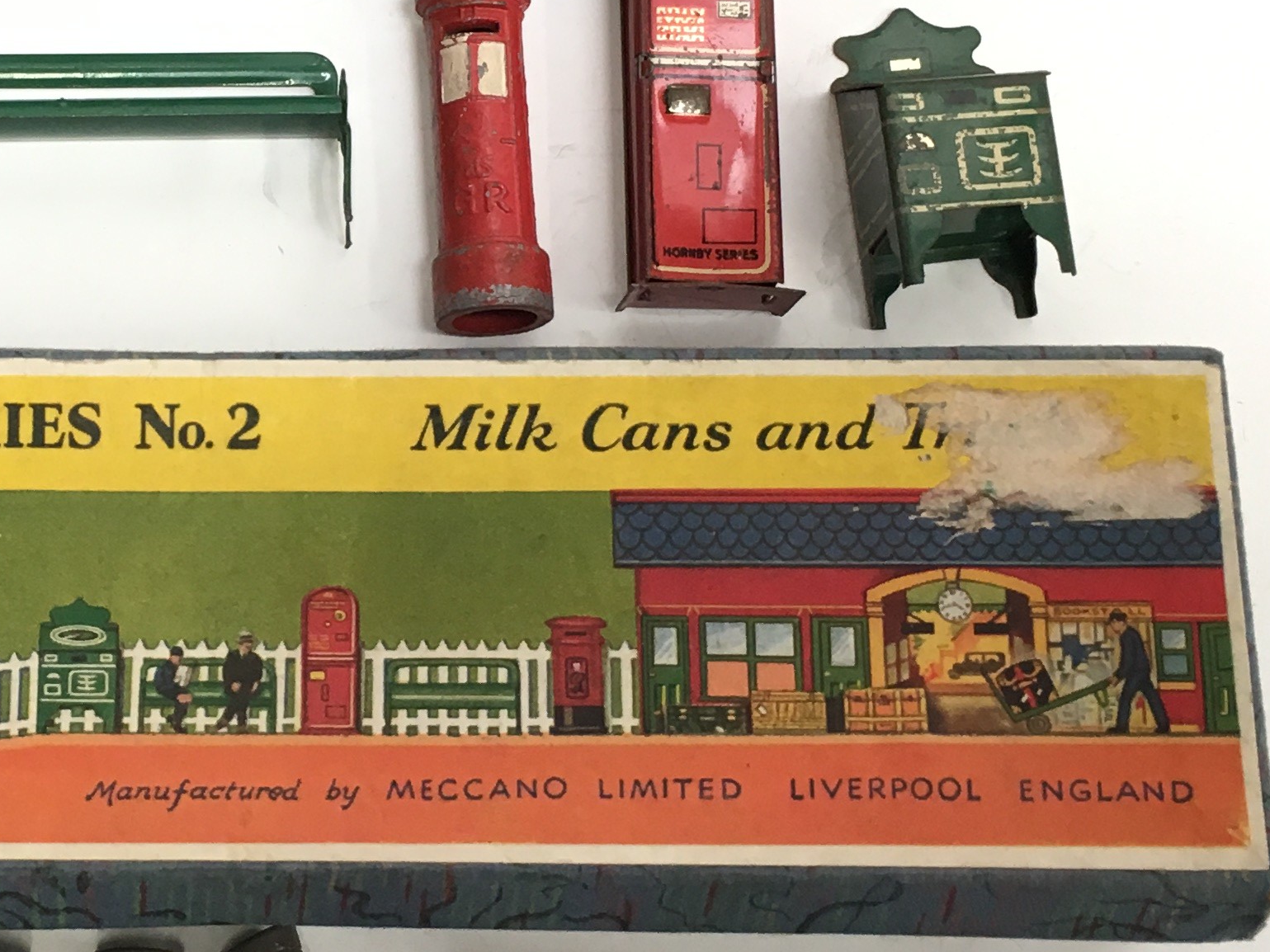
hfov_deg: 25.2
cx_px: 238
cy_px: 272
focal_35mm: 76
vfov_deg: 19.3
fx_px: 2788
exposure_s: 1/33
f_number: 2.2
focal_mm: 4.15
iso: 40
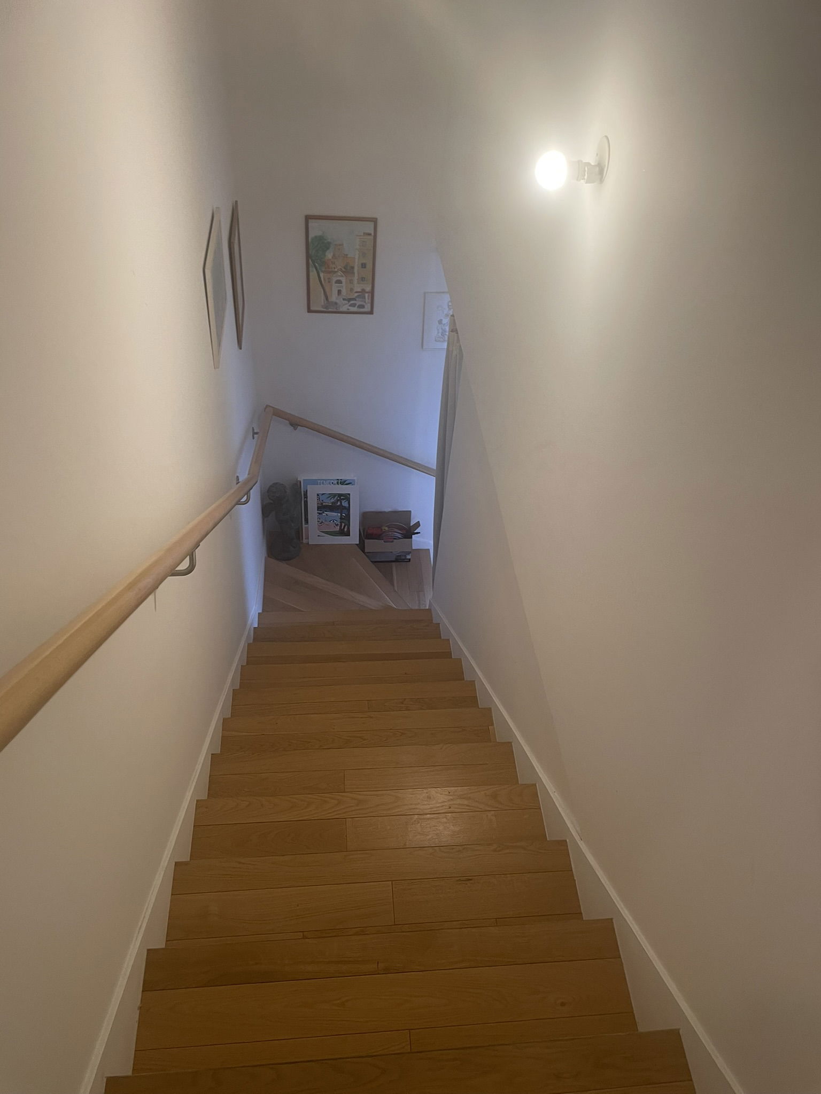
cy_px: 547
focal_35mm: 26
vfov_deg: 67.3
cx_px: 410
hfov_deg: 53.1
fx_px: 822
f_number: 1.6
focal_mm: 4.2
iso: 80
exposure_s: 1/50
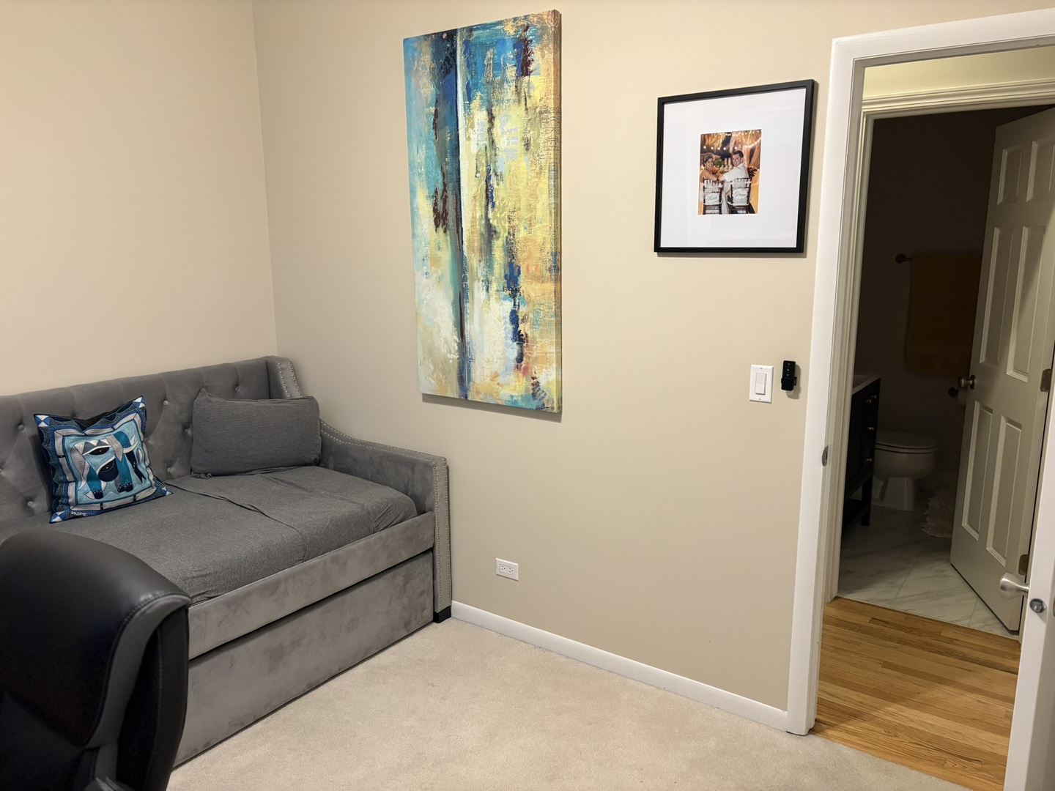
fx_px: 792
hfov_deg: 67.3
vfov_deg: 53.1
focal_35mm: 26
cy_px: 396
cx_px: 528
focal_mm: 5.96
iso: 200
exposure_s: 1/60
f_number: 1.6
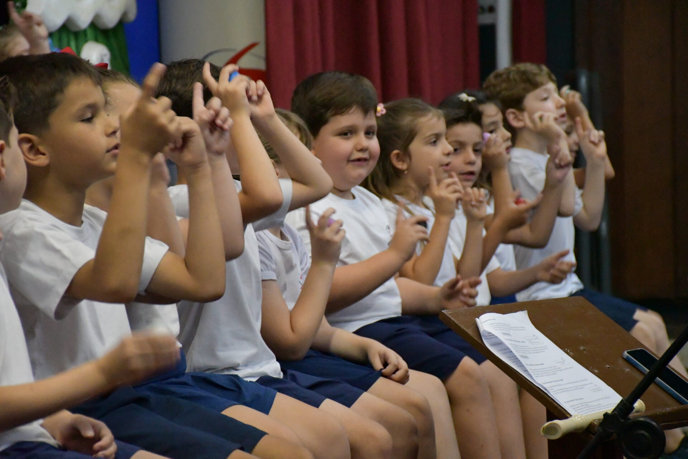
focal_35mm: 142
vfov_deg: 9.7
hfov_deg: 14.4
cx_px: 344
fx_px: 2714
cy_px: 230
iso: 11400
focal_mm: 95
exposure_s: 1/125
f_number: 5.3
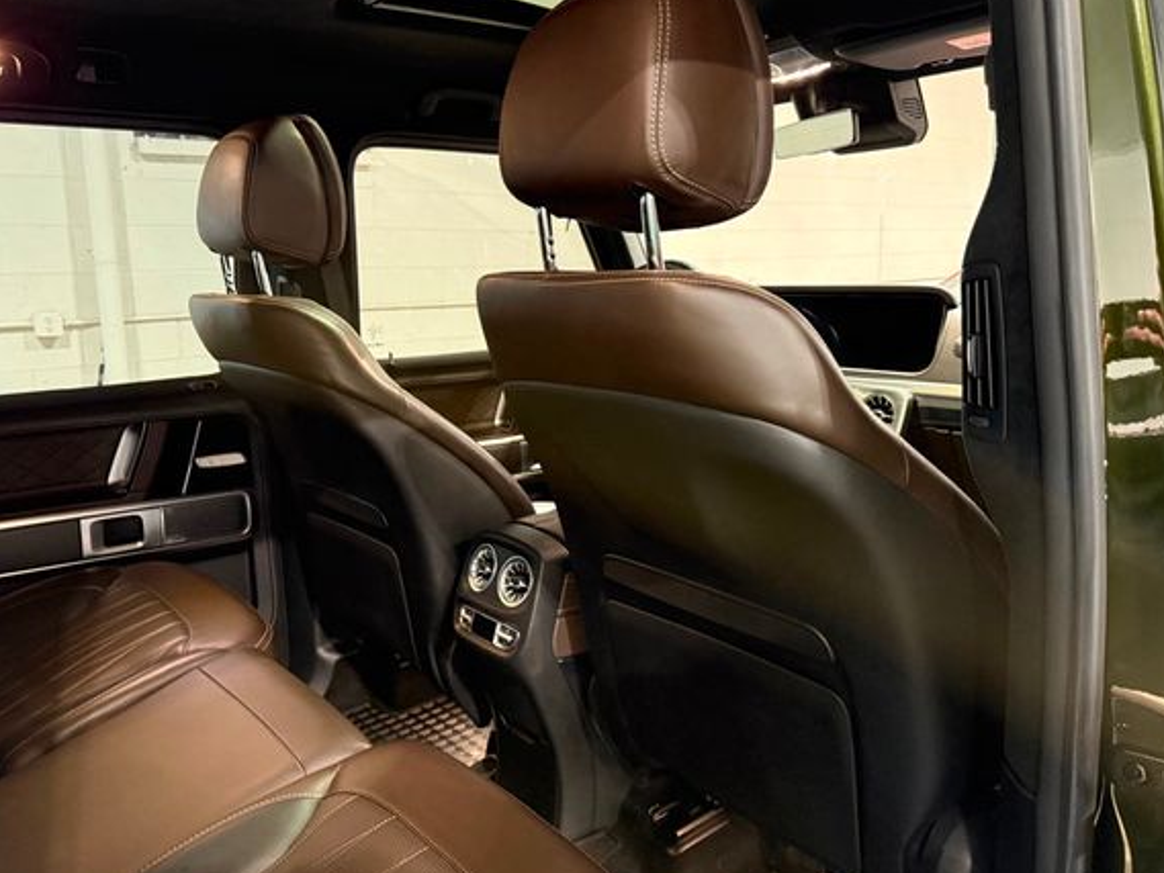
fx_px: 908
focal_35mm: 27
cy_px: 411
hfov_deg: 65.3
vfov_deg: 51.3
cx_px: 585
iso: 640
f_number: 1.78
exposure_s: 1/40
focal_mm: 6.76
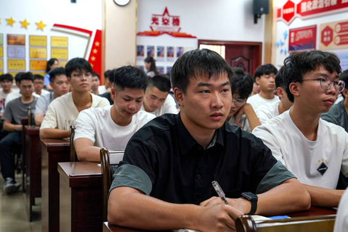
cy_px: 119
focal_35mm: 49
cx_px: 169
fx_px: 474
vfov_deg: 27.6
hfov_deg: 40.3
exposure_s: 1/100
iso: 1600
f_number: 5.6
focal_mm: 46
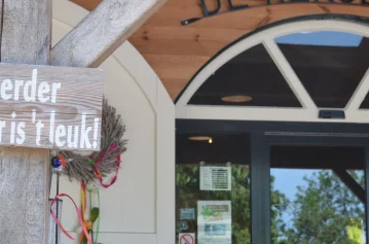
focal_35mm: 88
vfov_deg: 15.5
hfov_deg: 23.2
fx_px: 898
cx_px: 212
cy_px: 137
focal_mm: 35
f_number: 5.6
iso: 200
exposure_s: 1/125
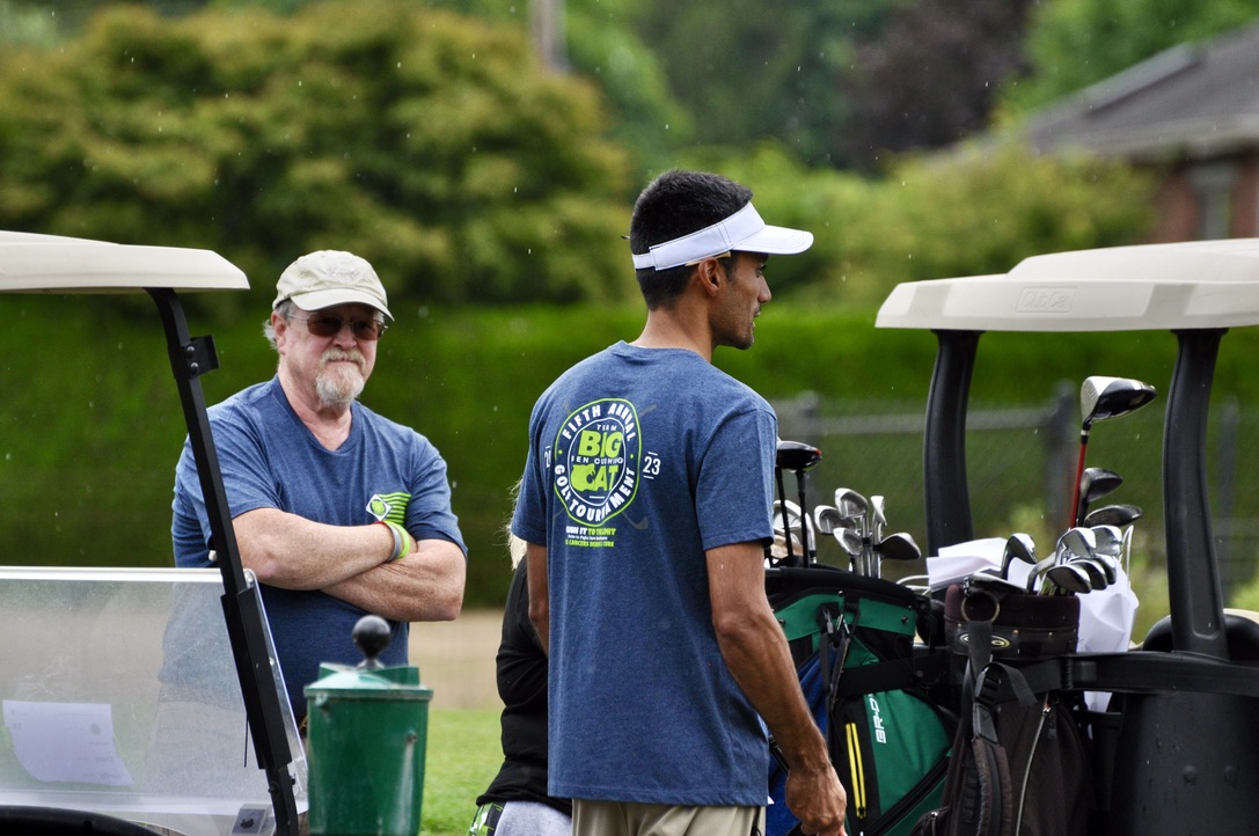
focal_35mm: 375
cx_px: 630
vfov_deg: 3.7
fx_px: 13099
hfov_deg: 5.5
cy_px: 418
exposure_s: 1/1000
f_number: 5.6
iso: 500
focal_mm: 250
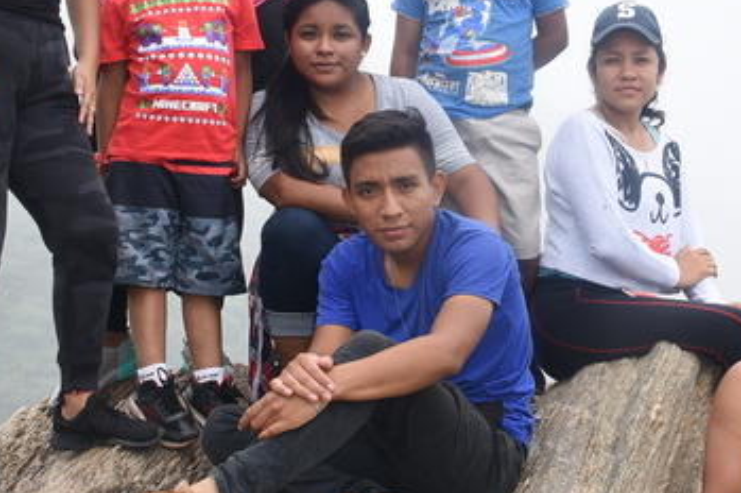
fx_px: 1830
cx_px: 533
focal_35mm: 89
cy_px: 214
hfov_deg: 22.7
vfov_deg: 15.3
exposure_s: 1/125
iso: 125
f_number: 8
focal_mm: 22
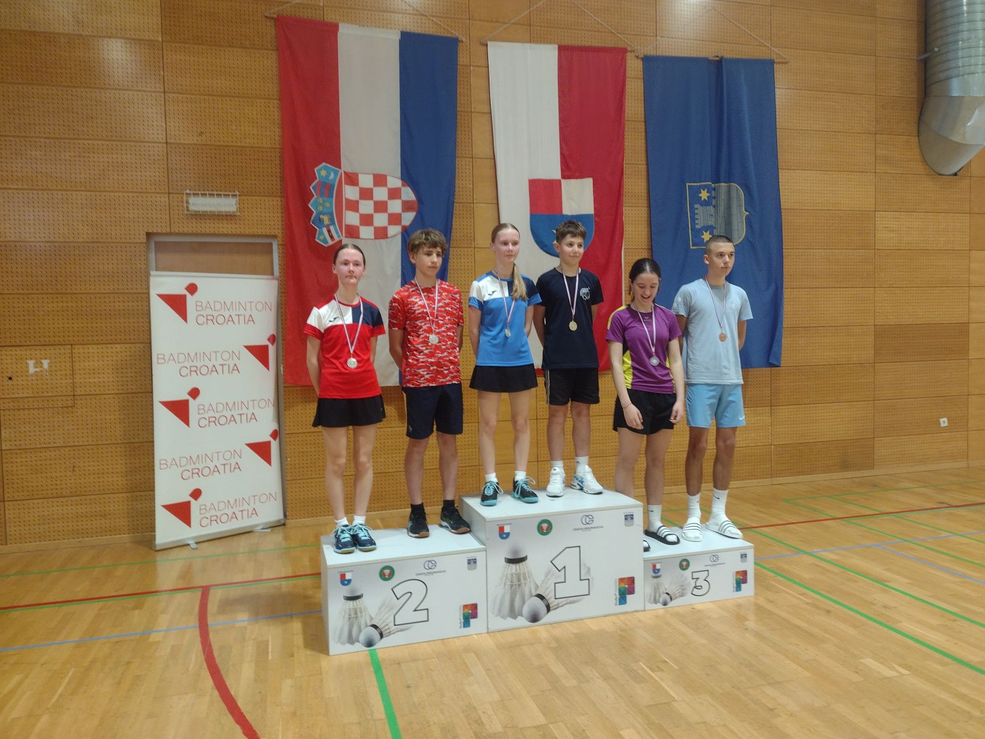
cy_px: 370
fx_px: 768
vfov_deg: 51.4
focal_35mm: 27
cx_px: 492
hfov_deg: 65.3
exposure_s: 1/50
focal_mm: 4.71
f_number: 1.7
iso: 240
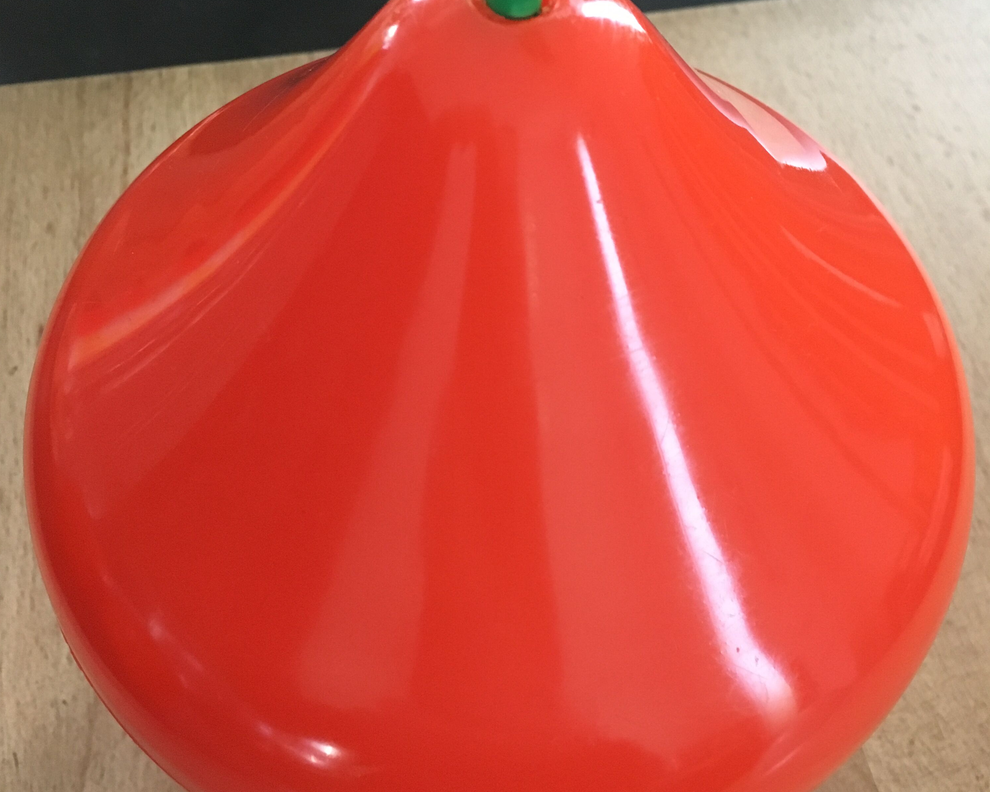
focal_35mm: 38
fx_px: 1114
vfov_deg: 39.1
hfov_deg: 47.9
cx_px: 495
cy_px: 365
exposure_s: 1/17
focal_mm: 4.15
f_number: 2.2
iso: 250
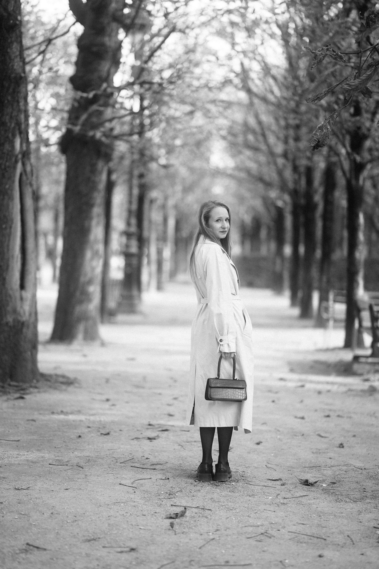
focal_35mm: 85
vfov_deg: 23.9
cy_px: 284
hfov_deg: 16.1
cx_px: 190
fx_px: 1342
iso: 100
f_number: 1.4
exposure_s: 1/500
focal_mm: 85
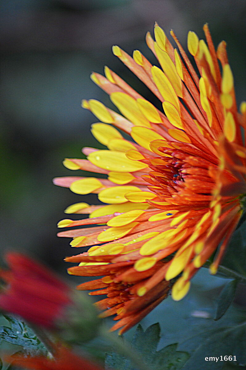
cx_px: 123
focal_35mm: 450
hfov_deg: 3.0
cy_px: 185
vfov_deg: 4.6
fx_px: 4620
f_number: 5.6
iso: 450
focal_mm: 300
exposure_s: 1/60
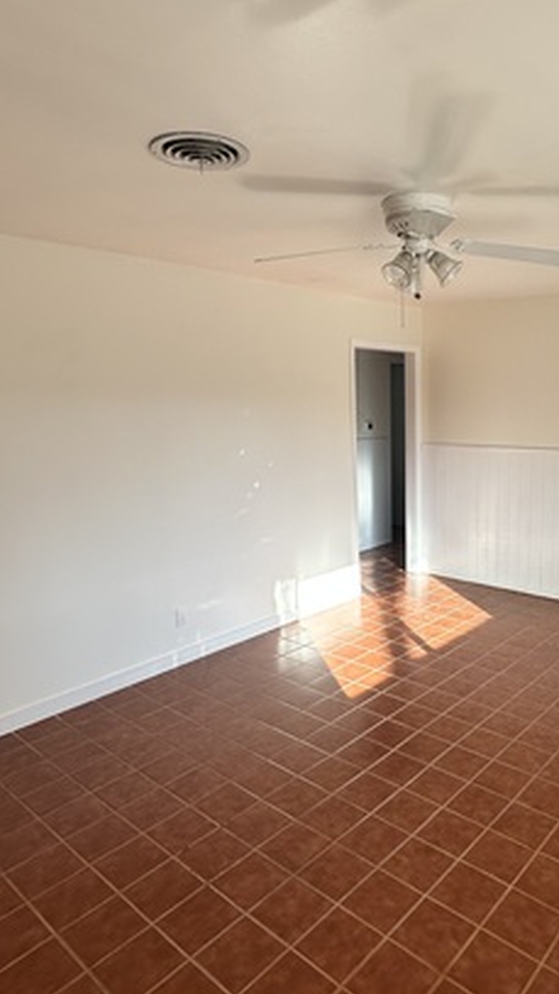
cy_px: 503
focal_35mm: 24
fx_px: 632
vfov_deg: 76.3
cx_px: 391
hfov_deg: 46.6
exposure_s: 1/147
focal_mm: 2.22
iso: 40
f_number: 2.2
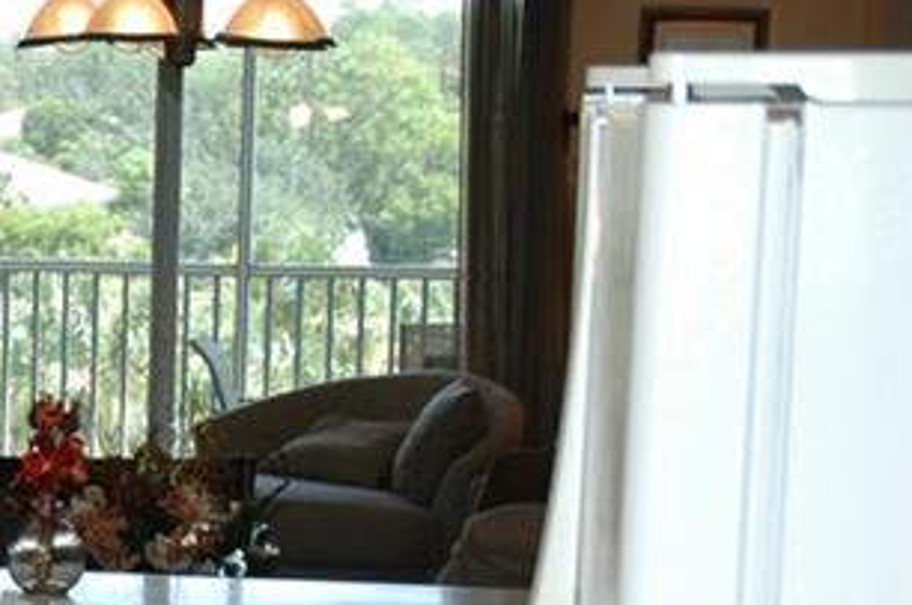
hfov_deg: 13.3
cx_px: -435
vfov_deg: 9.3
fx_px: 3685
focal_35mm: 146
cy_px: 581
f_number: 4
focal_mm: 29
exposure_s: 1/160
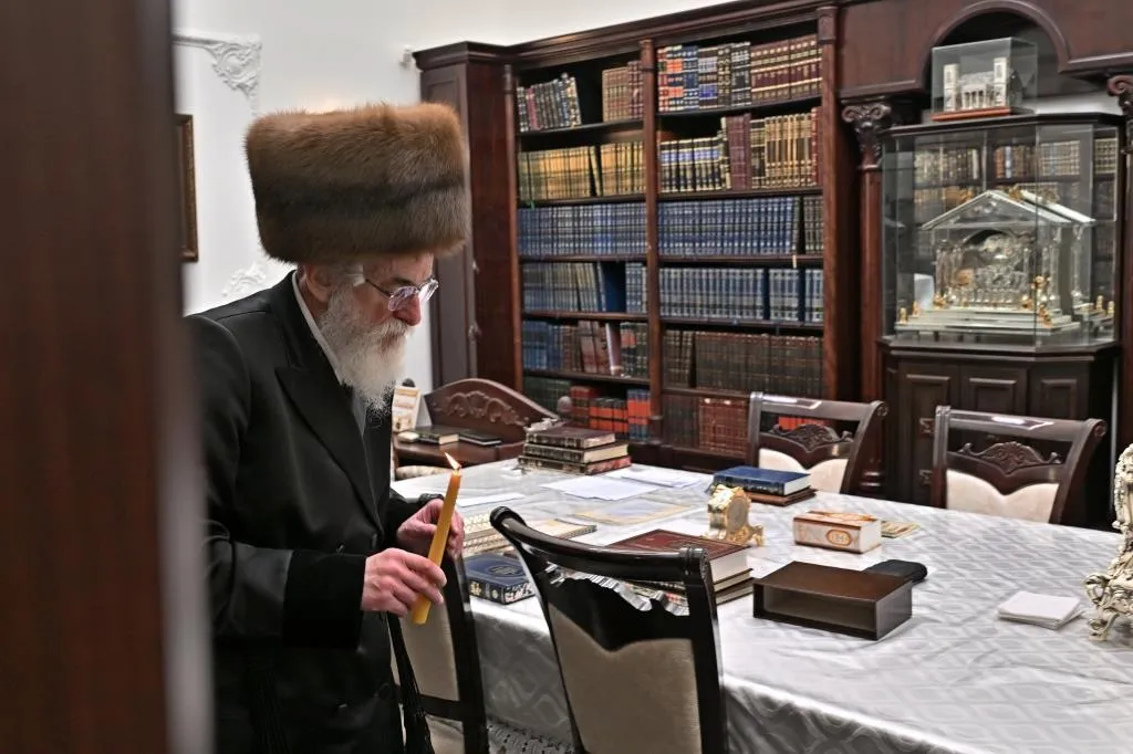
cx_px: 566
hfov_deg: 53.1
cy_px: 377
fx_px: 1133
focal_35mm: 36
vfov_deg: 36.8
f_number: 4
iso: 250
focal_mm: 24
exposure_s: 1/125
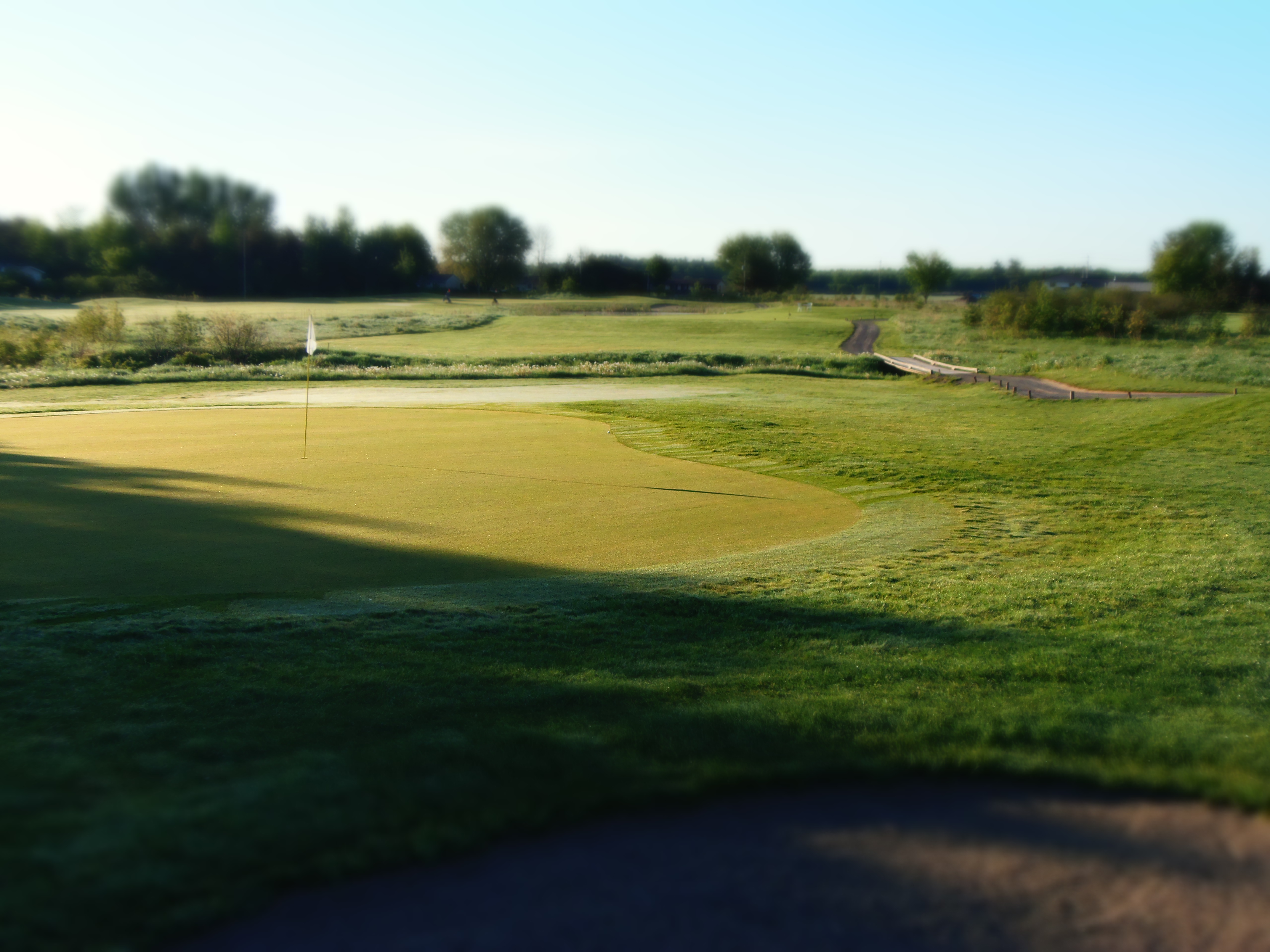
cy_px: 476
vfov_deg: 40.7
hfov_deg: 52.6
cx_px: 635
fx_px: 1284
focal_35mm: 35
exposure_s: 1/500
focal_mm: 6.5
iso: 64
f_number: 3.4
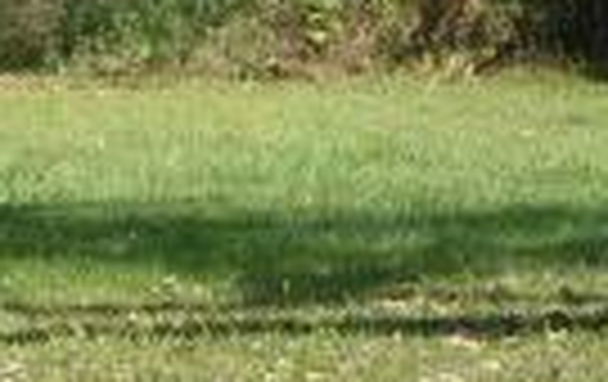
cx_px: 32
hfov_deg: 3.8
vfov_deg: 2.4
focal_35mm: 557
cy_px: 85
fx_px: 9249
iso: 80
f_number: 6.3
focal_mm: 30.42
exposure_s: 1/160
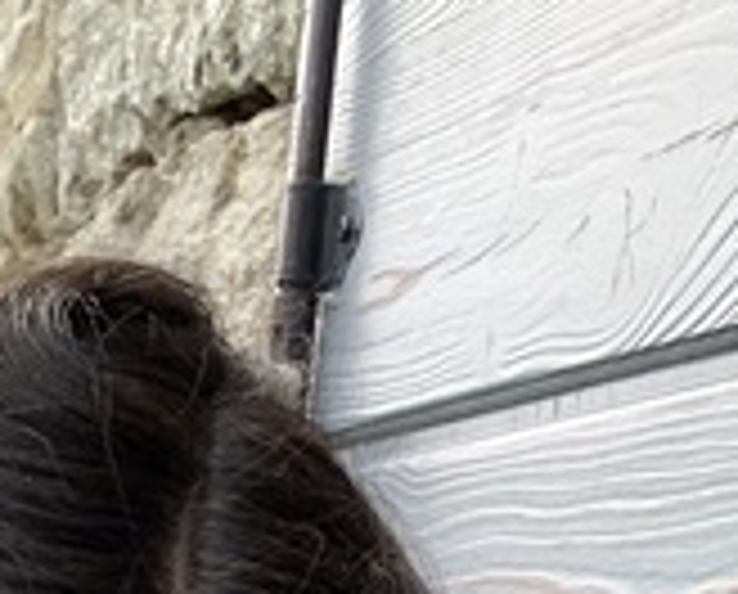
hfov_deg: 11.5
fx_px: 3459
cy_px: 2074
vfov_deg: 7.8
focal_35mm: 158
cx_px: -495
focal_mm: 4.25
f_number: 1.8
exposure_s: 1/169
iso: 25
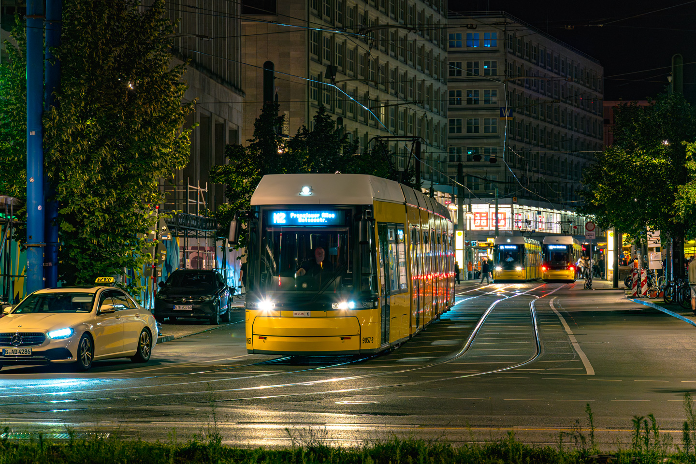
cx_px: 348
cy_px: 232
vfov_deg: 12.2
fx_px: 2175
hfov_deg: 18.2
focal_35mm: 112
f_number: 5.6
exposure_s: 1/15
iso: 1600
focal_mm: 75
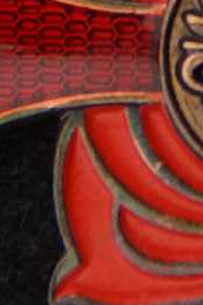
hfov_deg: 1.1
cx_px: 299
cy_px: -318
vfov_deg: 1.7
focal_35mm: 1246
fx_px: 10552
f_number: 5.6
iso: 1600
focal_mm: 120
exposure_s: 1/8
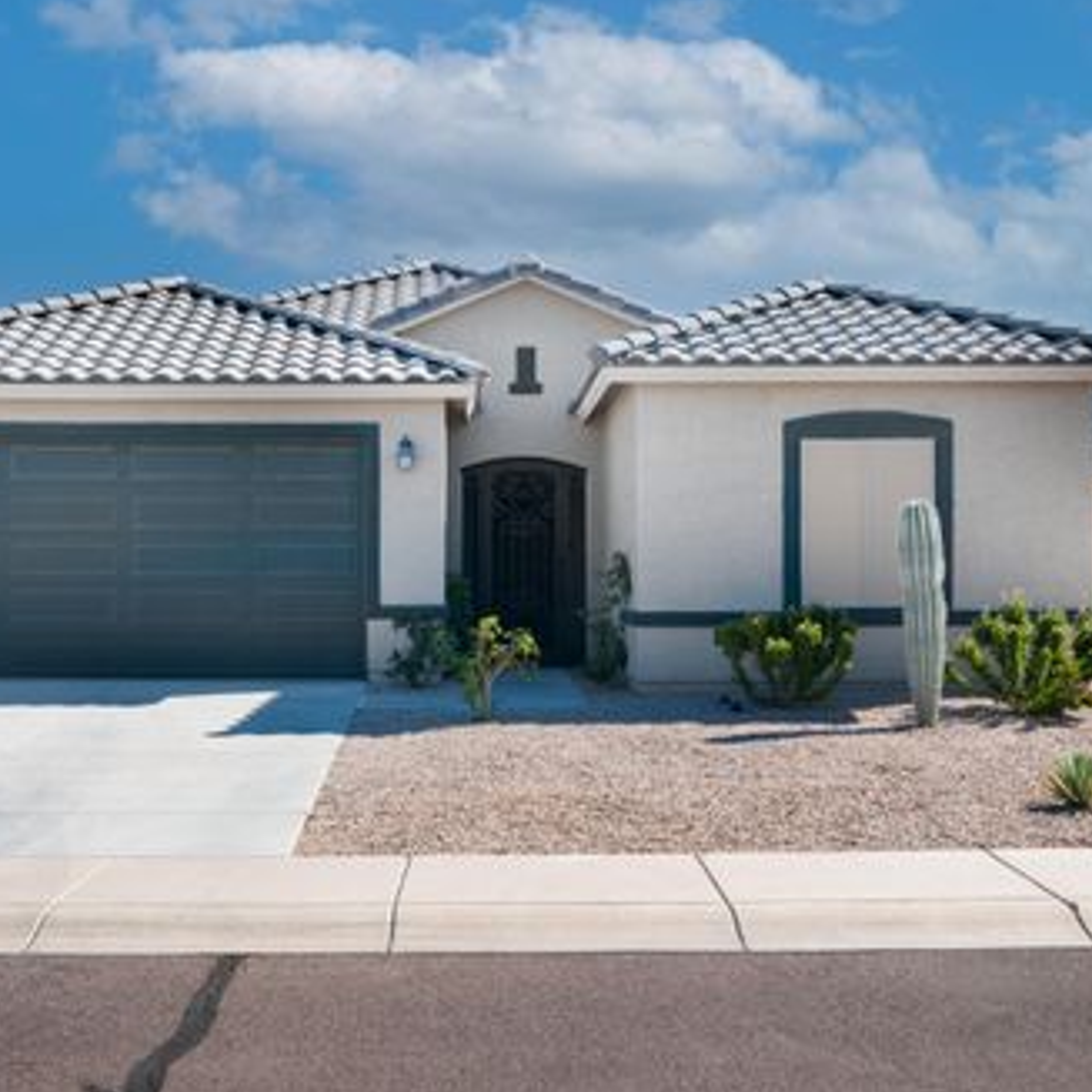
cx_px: 471
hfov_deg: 39.1
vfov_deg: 39.2
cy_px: 546
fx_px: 1535
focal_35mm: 43
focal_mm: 22
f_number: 11
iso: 200
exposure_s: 1/13
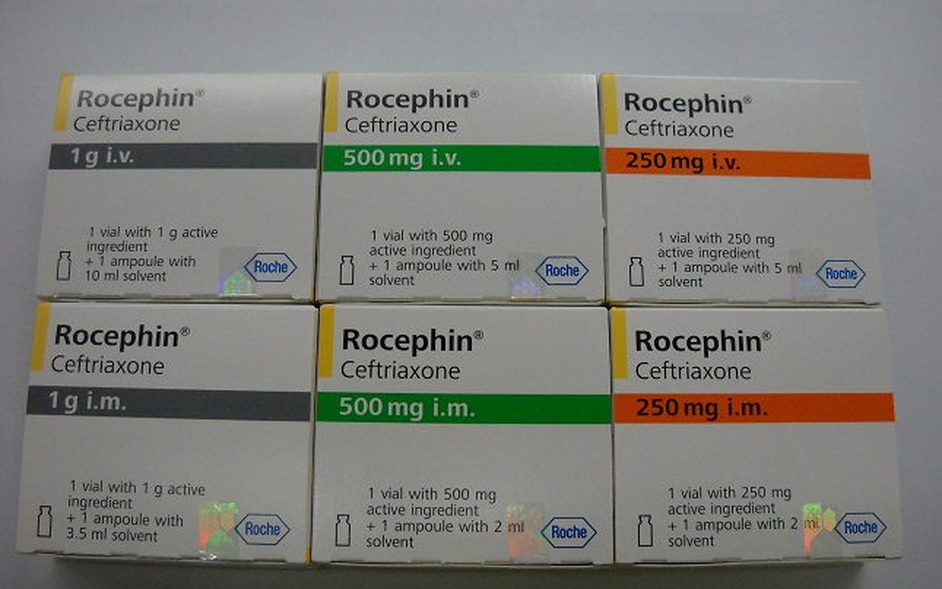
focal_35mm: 44
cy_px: 275
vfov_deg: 29.2
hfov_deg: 45.3
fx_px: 1129
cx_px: 474
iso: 351
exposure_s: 1/84
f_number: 3.1
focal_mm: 6.72
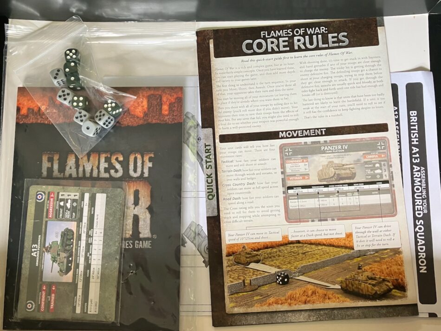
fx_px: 357
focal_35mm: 28
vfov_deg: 49.8
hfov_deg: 63.4
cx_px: 220
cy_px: 166
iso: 100
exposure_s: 1/60
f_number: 1.8
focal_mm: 3.99
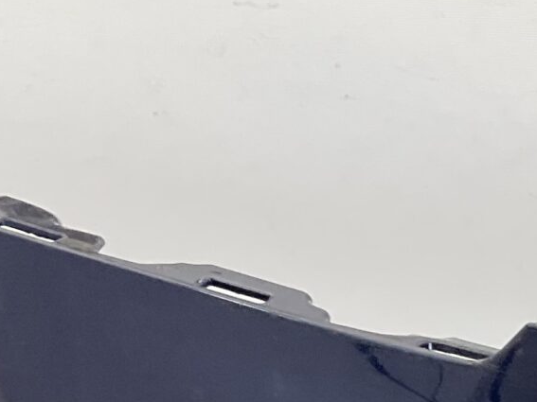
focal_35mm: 131
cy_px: 767
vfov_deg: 10.5
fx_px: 2032
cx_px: 928
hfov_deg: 13.7
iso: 25
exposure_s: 1/100
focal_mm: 3
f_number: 1.8
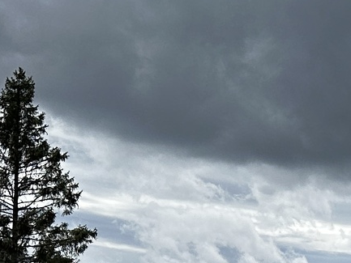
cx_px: 511
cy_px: 582
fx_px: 1440
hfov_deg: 13.2
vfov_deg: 9.5
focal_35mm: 142
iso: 80
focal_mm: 6.86
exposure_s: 1/4545
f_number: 1.78
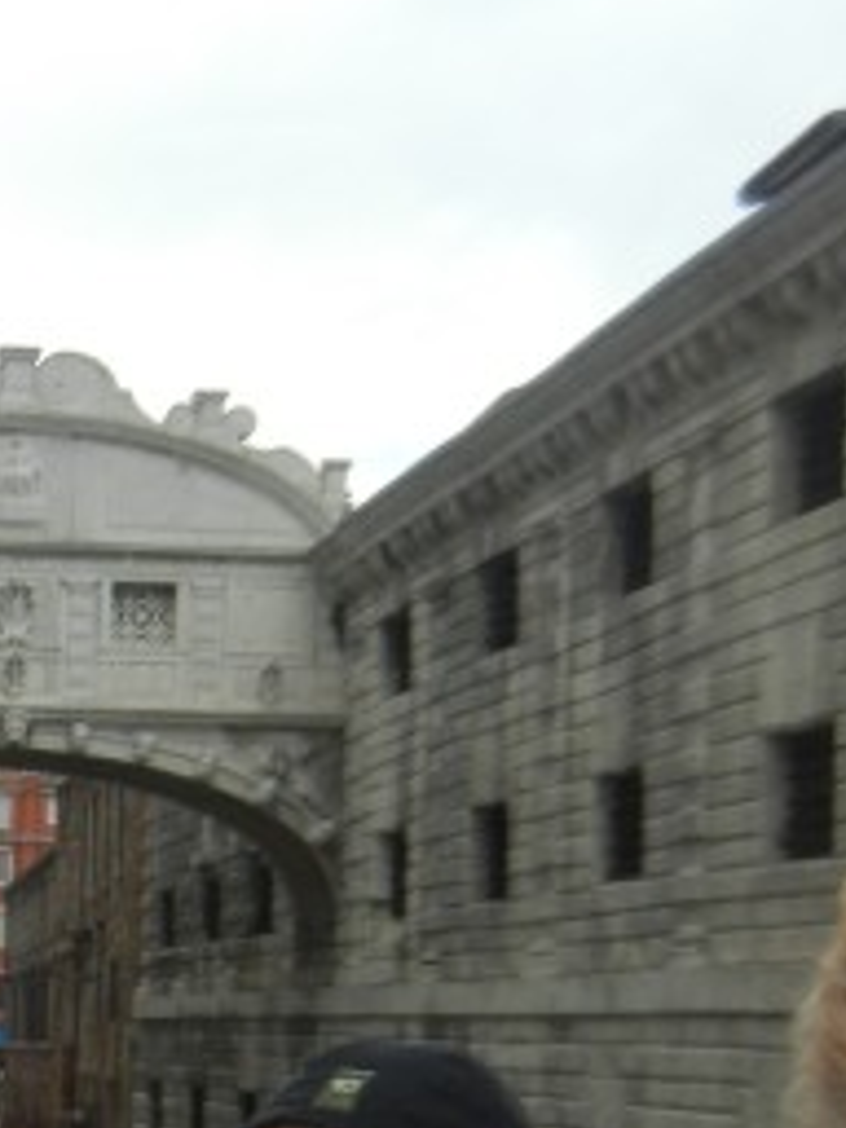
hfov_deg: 15.9
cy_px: 987
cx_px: -115
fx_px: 2933
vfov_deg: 21.4
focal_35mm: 90
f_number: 3.5
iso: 160
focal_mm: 5.4
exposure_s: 1/317
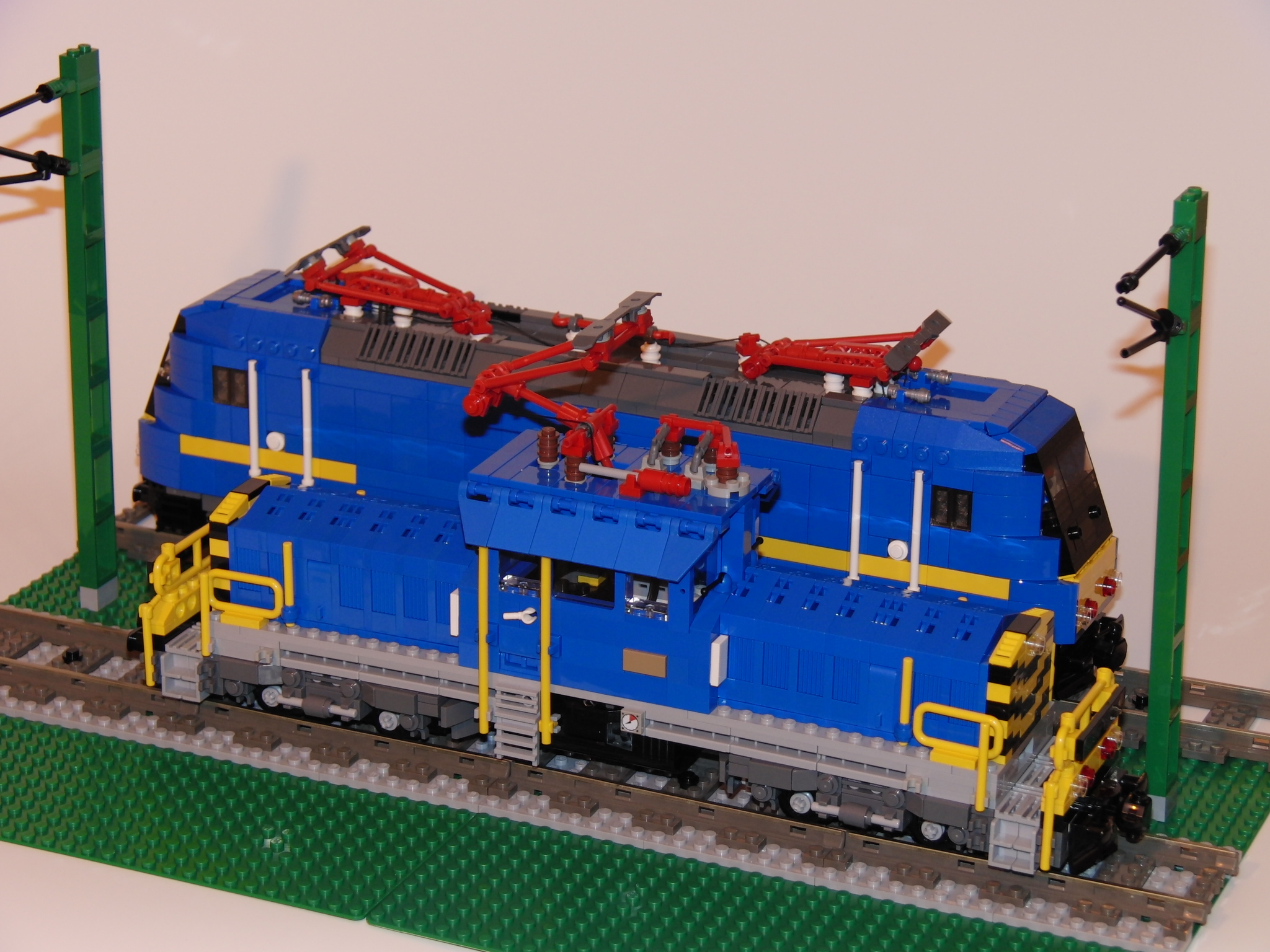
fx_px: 3669
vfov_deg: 14.8
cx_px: 635
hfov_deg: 19.6
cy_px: 476
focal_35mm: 100
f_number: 3
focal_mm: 20.2
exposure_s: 1/60
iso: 100
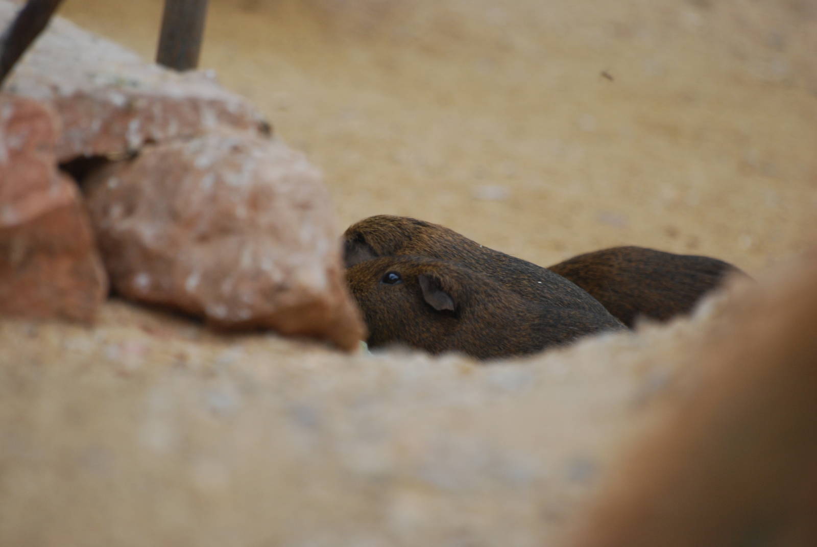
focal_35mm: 450
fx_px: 10224
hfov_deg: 4.6
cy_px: 274
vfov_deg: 3.1
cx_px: 408
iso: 360
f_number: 5.6
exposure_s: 1/125
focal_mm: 300
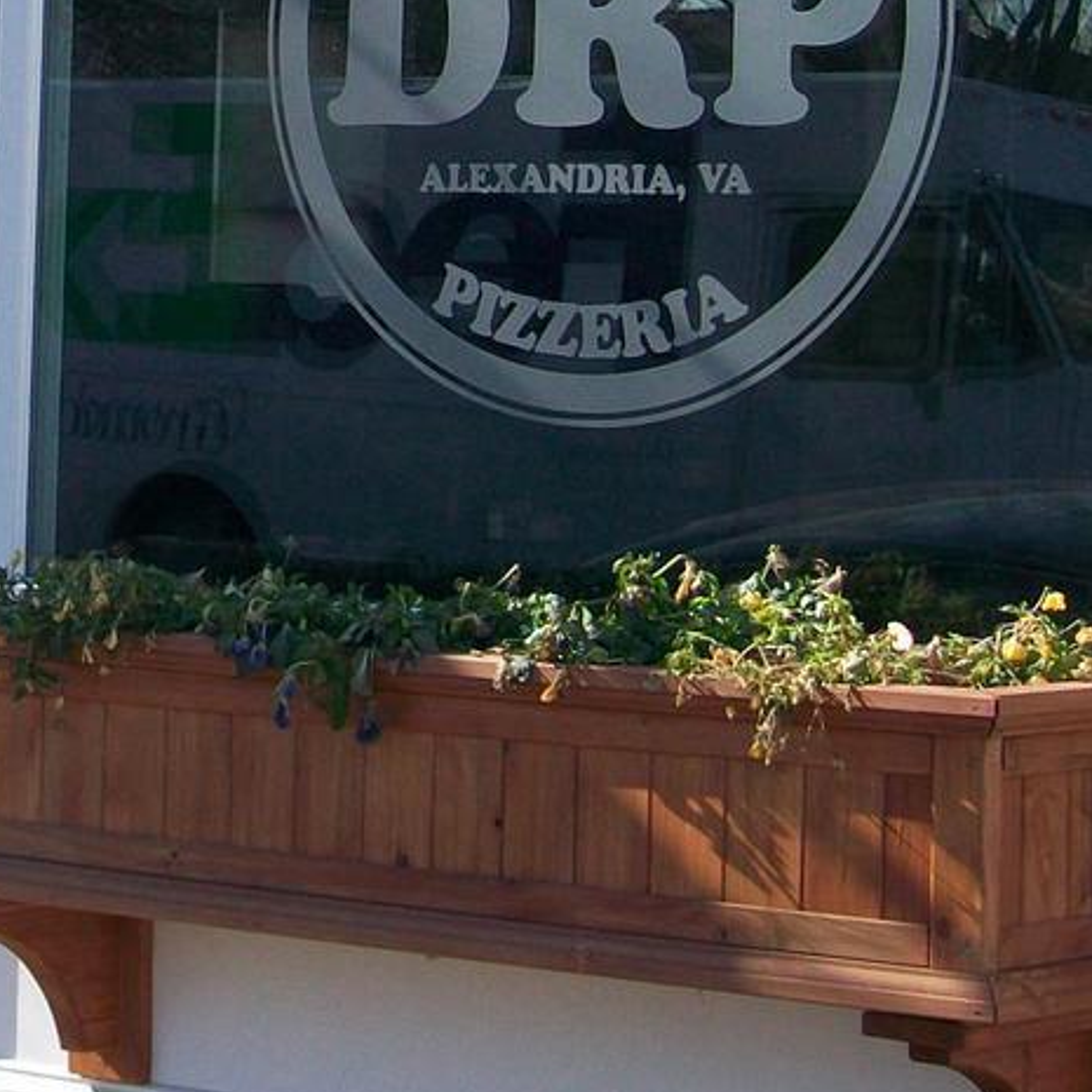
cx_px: -31
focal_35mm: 137
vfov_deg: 12.6
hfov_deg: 12.6
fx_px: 4890
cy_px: -28
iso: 64
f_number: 3.6
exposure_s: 1/250
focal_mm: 8.8
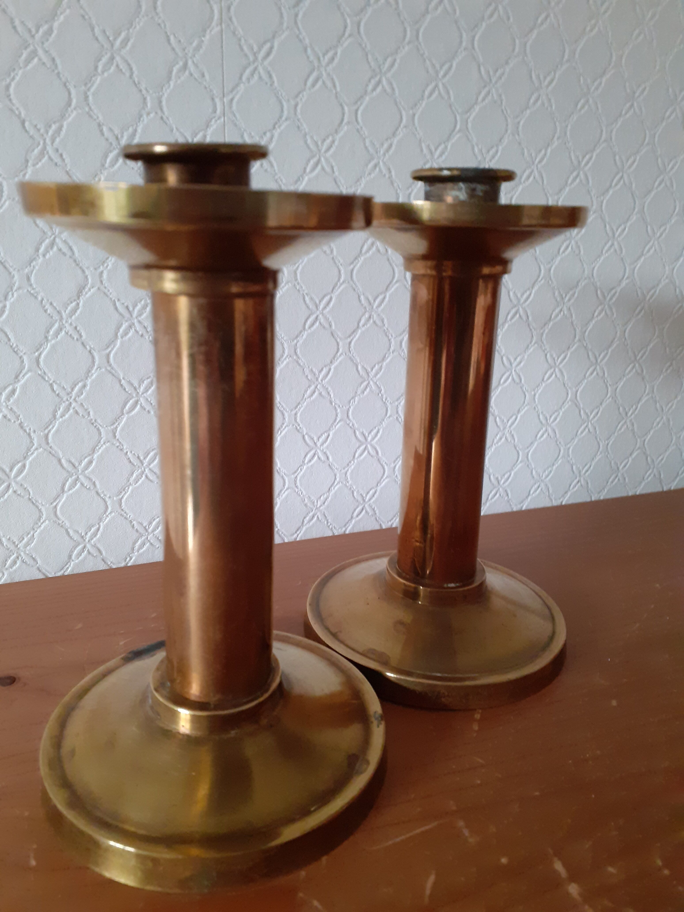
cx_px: 342
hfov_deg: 51.4
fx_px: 711
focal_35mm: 27
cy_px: 456
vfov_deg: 65.3
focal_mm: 3.6
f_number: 1.9
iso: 400
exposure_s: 1/60
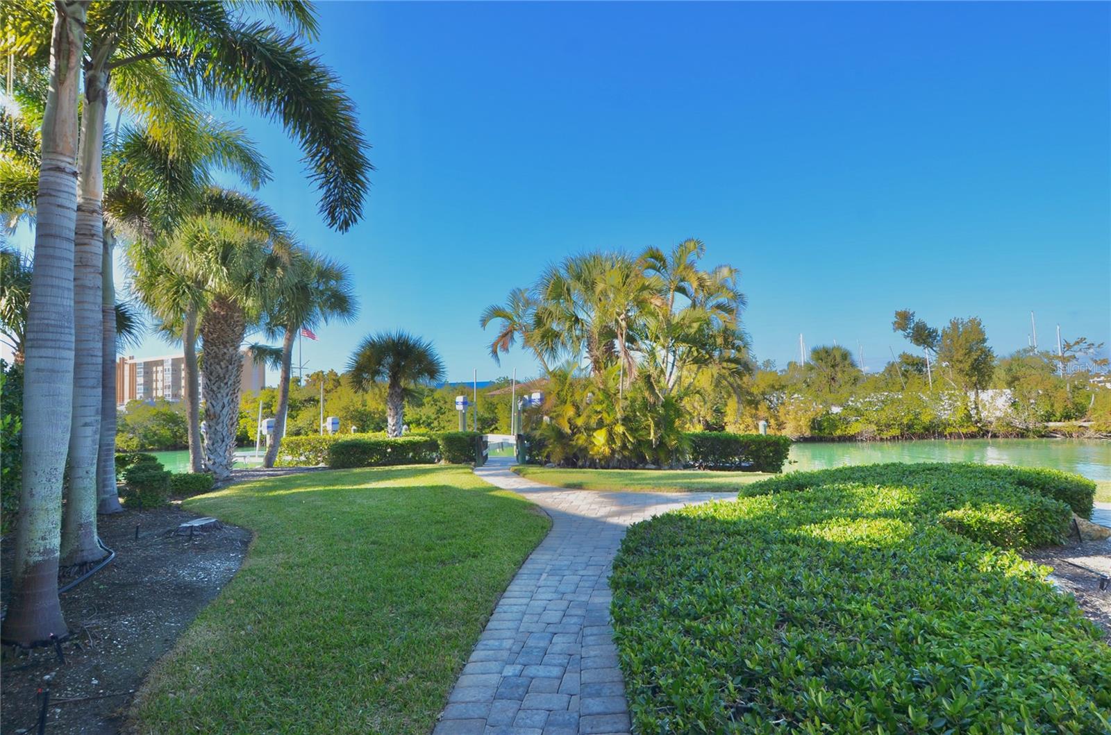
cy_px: 368
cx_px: 556
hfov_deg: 53.2
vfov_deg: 36.7
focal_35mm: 36
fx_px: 1108
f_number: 8
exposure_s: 1/250
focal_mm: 24
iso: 160
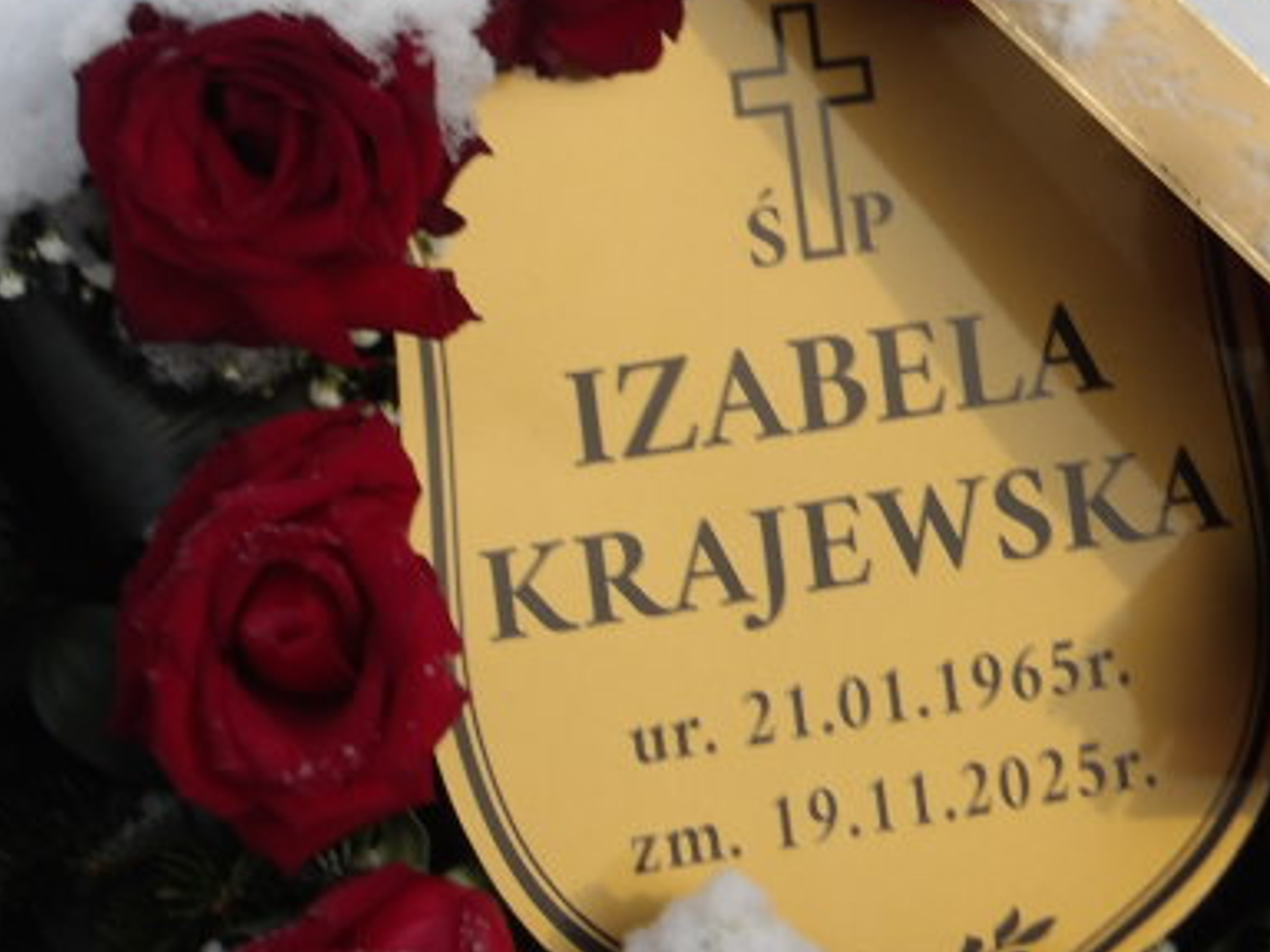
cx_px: 830
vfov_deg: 8.2
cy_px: 400
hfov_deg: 11.0
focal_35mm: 180
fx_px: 6604
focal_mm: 19.6
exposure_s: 1/131
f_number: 6.6
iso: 100
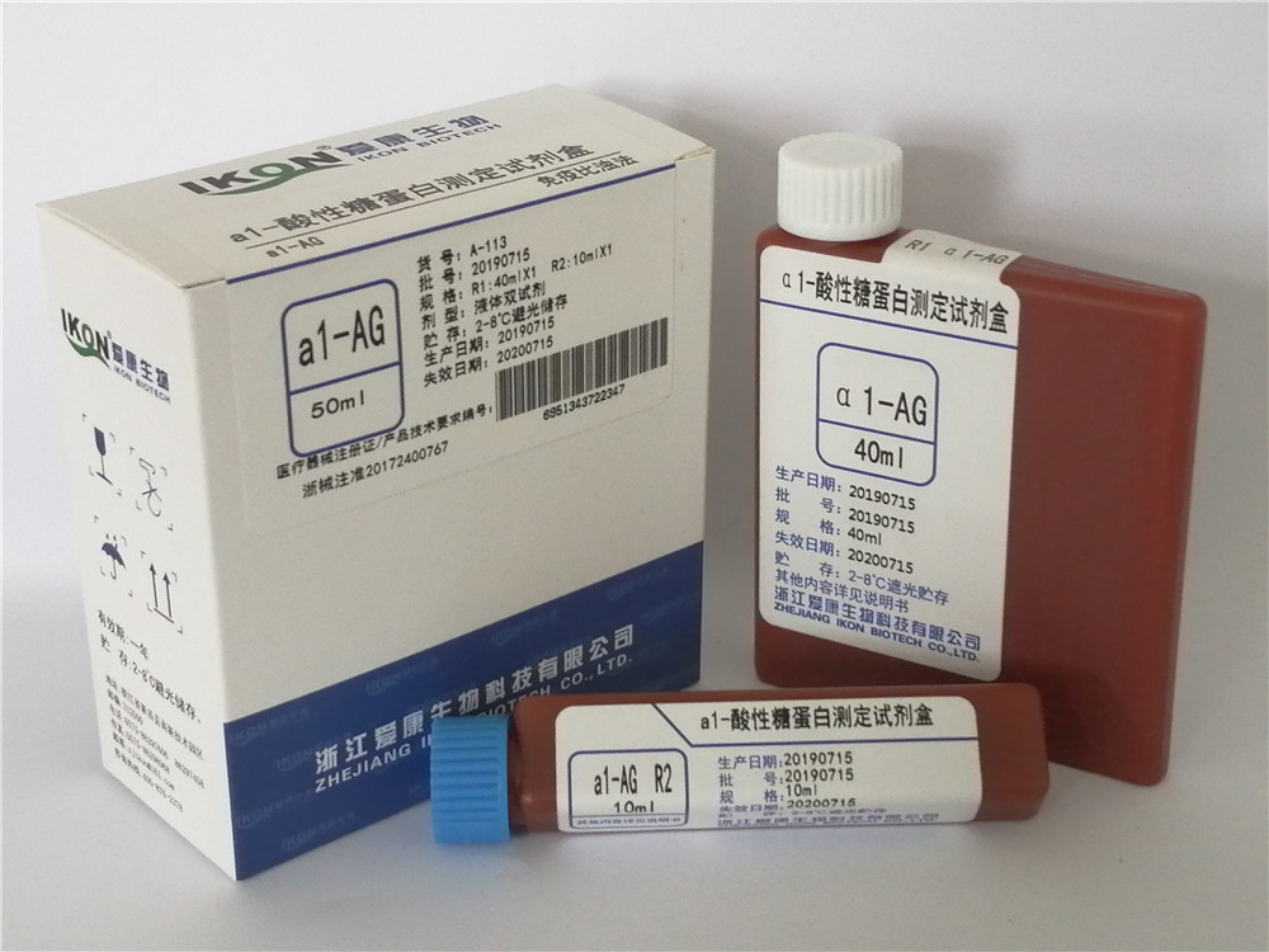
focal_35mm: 63
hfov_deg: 30.7
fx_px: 2310
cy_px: 476
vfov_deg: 23.3
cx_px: 634
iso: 80
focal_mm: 3.64
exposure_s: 1/50
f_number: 1.8
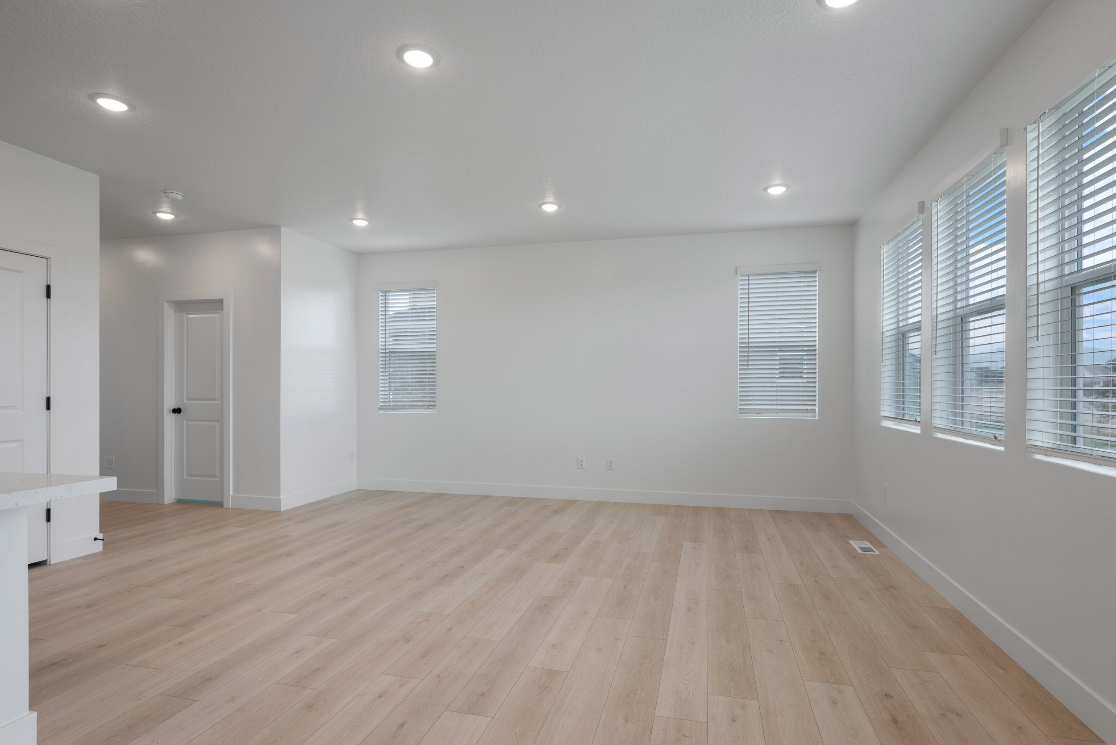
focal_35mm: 18
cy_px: 372
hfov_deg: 90.0
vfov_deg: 67.4
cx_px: 558
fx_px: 558
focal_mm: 18
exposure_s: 1/13
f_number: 8
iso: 500
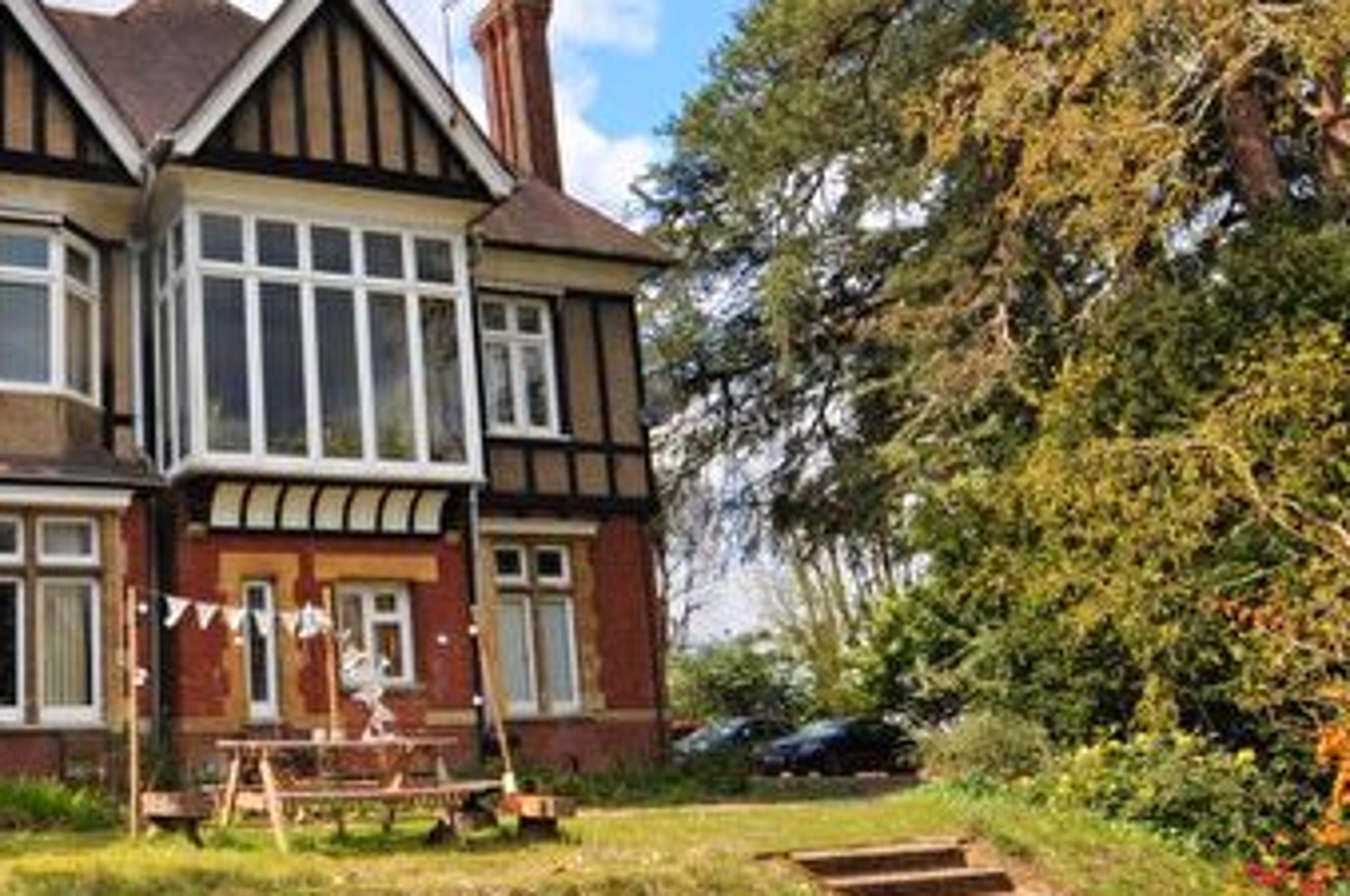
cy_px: 472
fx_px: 1161
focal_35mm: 31
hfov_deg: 54.4
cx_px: 195
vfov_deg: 42.2
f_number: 8
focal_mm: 10
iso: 200
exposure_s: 1/250
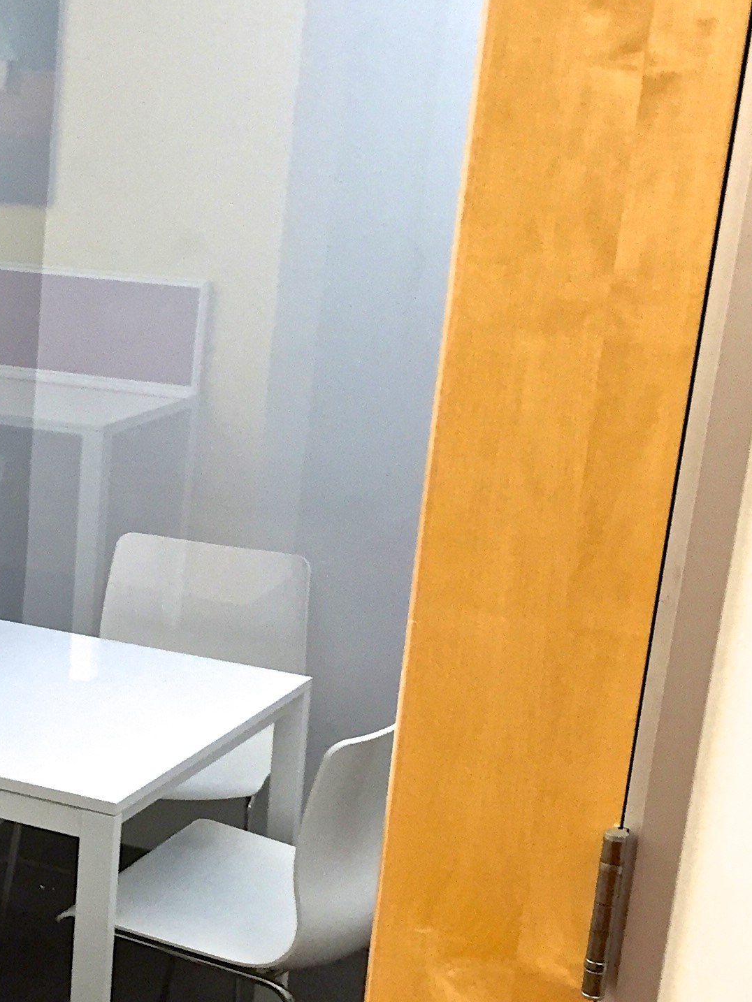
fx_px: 1911
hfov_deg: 21.2
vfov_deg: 29.2
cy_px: 678
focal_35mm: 66
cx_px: -68
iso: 100
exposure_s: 1/30
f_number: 2.2
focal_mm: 4.15
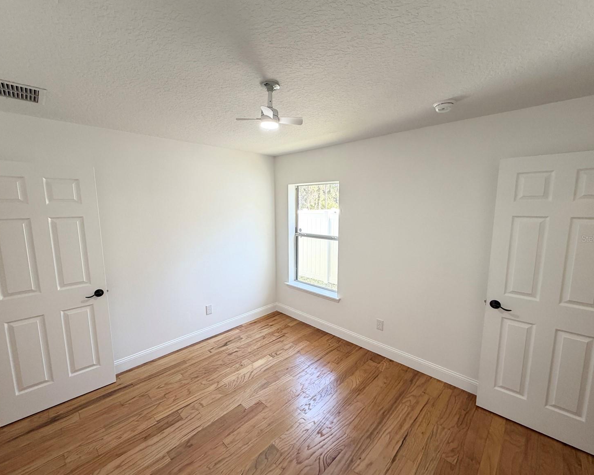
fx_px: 264
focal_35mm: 15
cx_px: 294
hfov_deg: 96.8
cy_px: 238
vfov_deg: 84.0
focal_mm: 2.22
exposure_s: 1/120
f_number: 2.2
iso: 125
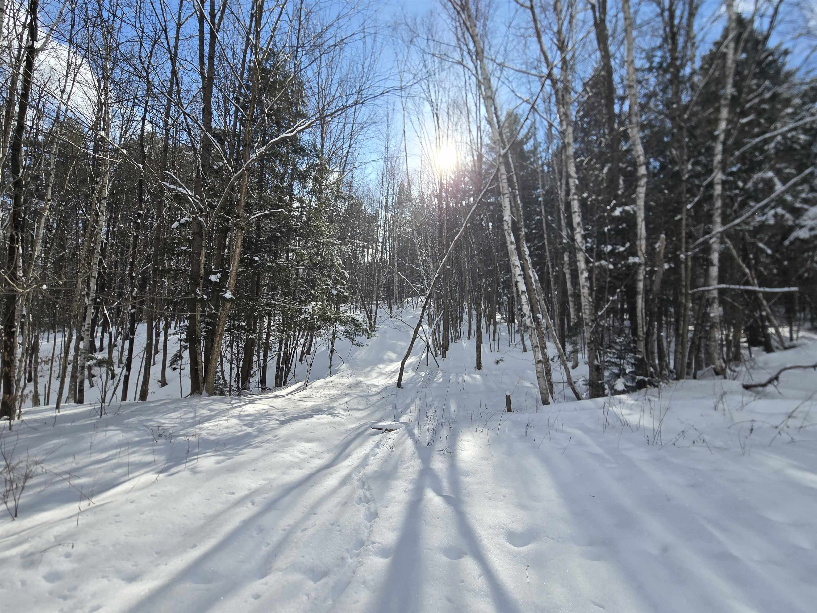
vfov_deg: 89.9
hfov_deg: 106.2
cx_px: 408
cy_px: 306
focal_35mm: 13
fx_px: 307
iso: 50
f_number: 2.2
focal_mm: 2.2
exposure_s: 1/1681
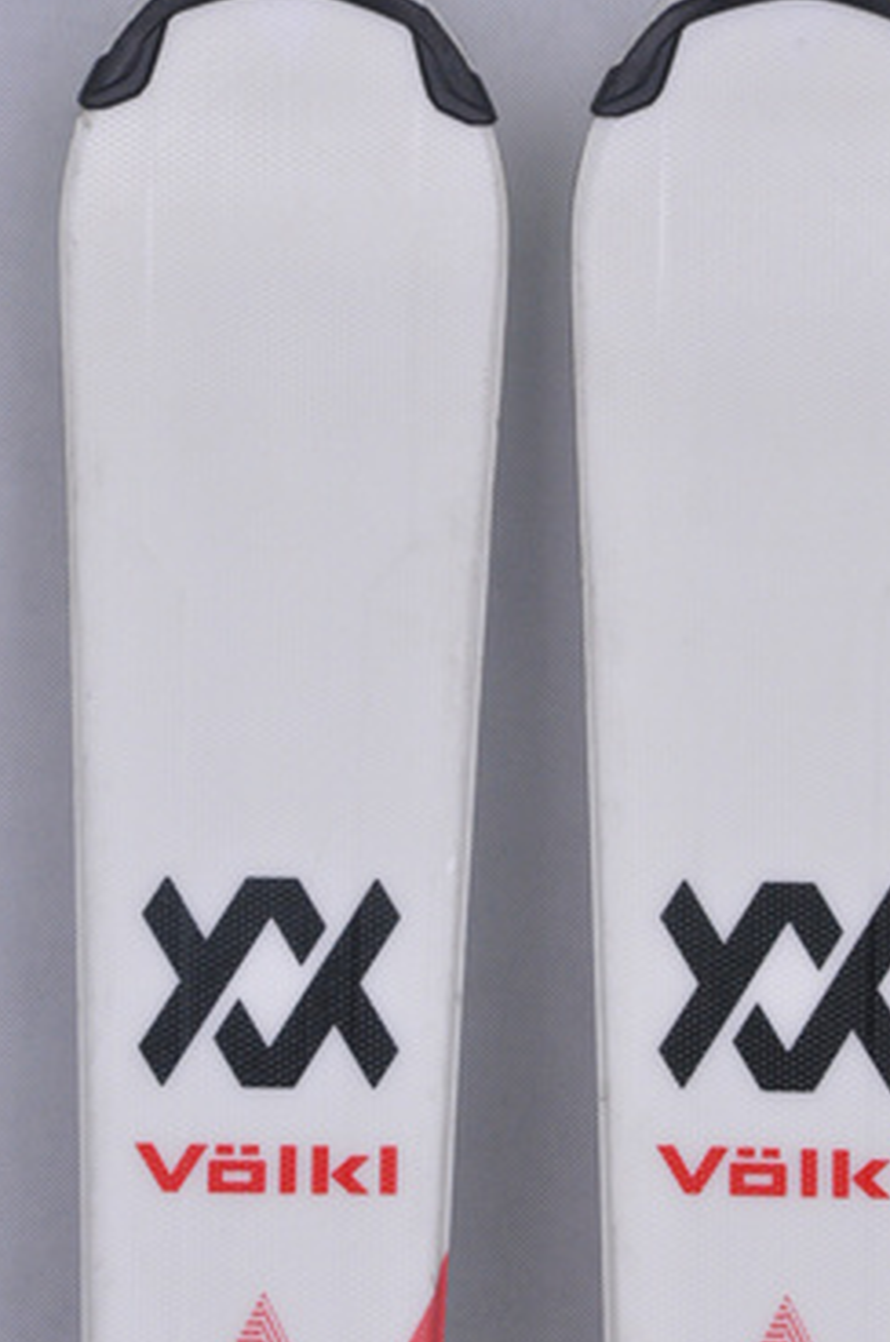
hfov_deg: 7.1
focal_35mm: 193
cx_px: 527
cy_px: 748
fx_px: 7169
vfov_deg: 10.7
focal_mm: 105
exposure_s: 1/125
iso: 3200
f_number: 9.5
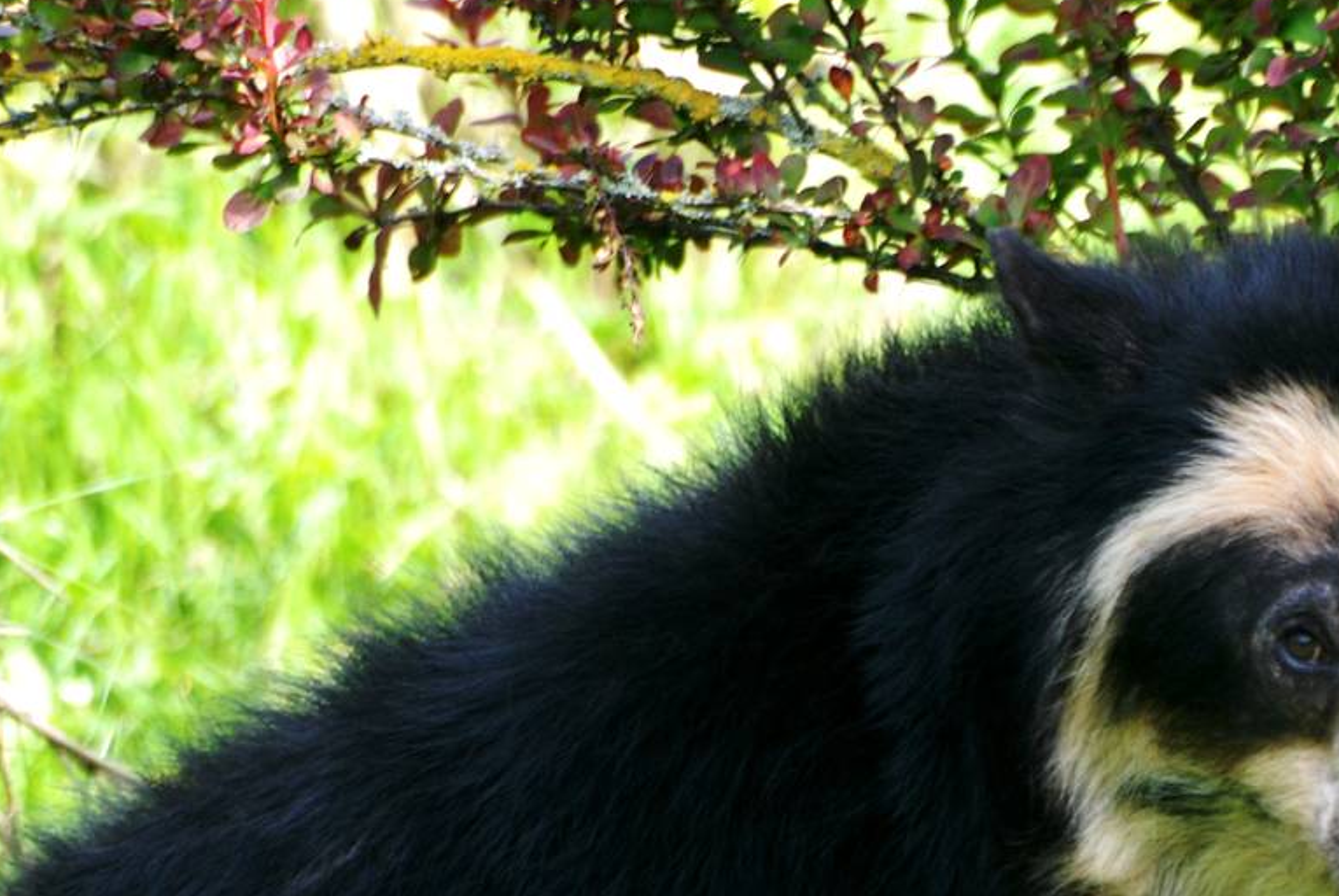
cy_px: 827
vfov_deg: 1.5
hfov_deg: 2.2
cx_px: 1243
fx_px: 35040
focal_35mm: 941
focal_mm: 300
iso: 400
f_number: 5.6
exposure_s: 1/125
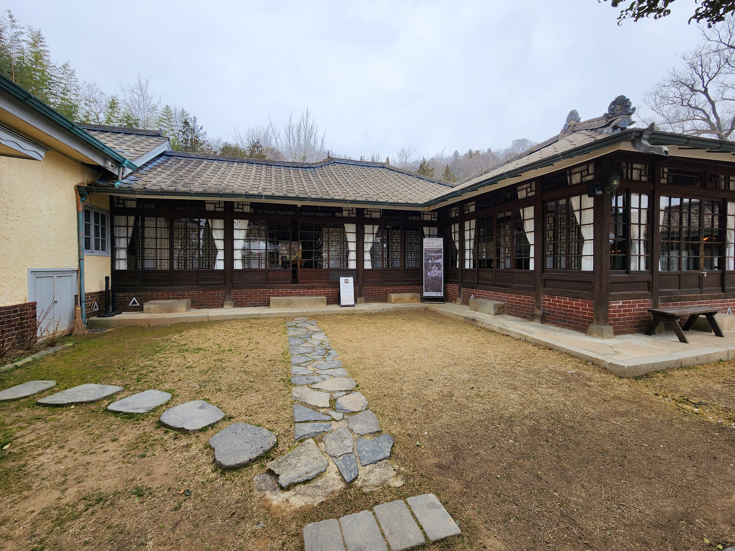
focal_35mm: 13
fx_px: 276
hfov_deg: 106.2
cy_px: 276
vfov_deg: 89.9
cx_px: 368
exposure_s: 1/403
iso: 50
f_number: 2.2
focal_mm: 2.2
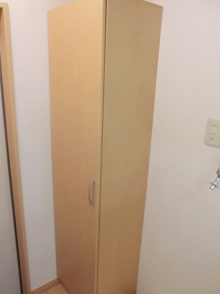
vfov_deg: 63.4
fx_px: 238
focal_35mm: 28
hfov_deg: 49.6
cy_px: 158
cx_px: 96
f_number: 3.2
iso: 640
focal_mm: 4.3
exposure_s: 1/60
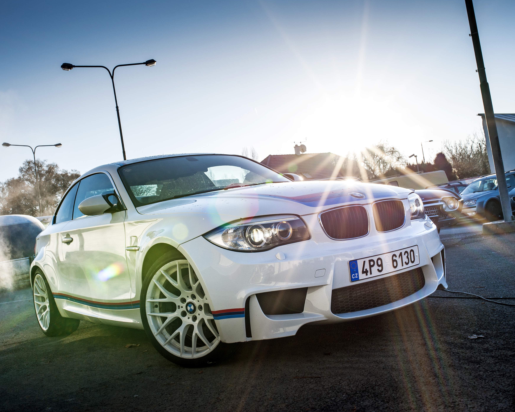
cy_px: 205
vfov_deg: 37.3
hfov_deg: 45.7
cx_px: 222
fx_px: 610
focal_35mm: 40
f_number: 16
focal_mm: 35
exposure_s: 1/160
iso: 100
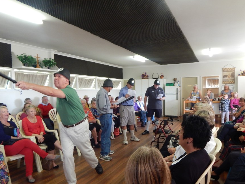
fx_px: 184
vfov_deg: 52.9
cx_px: 128
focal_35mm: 26
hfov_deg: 67.3
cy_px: 105
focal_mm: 4
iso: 220
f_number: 3
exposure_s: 1/30
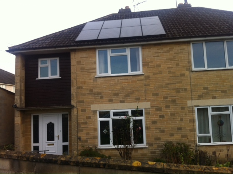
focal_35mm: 35
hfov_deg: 52.7
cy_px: 87
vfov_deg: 40.6
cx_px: 116
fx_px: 235
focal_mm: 3.85
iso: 80
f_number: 2.8
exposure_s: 1/387
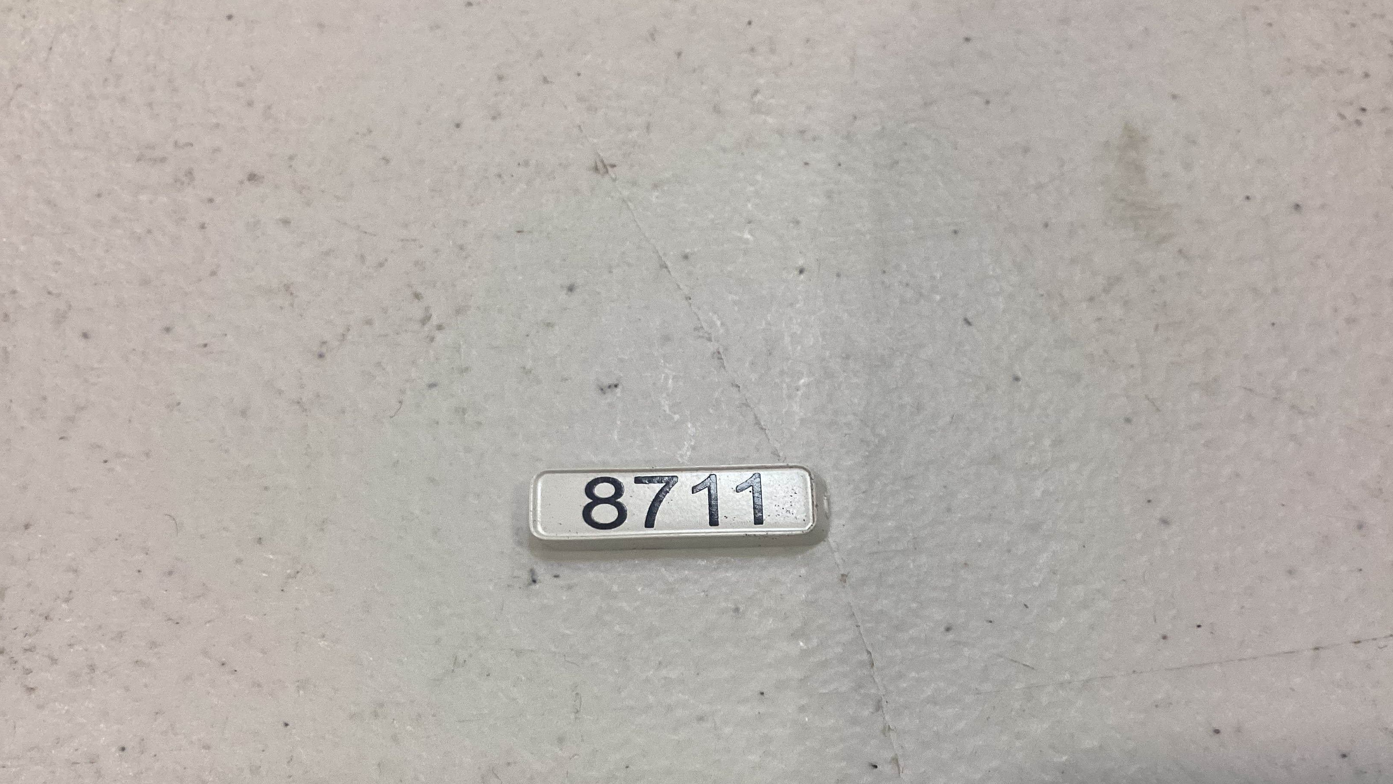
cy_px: 502
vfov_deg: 34.4
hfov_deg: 58.0
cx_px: 699
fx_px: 1256
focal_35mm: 34
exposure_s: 1/120
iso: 80
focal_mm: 3.3
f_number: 2.4
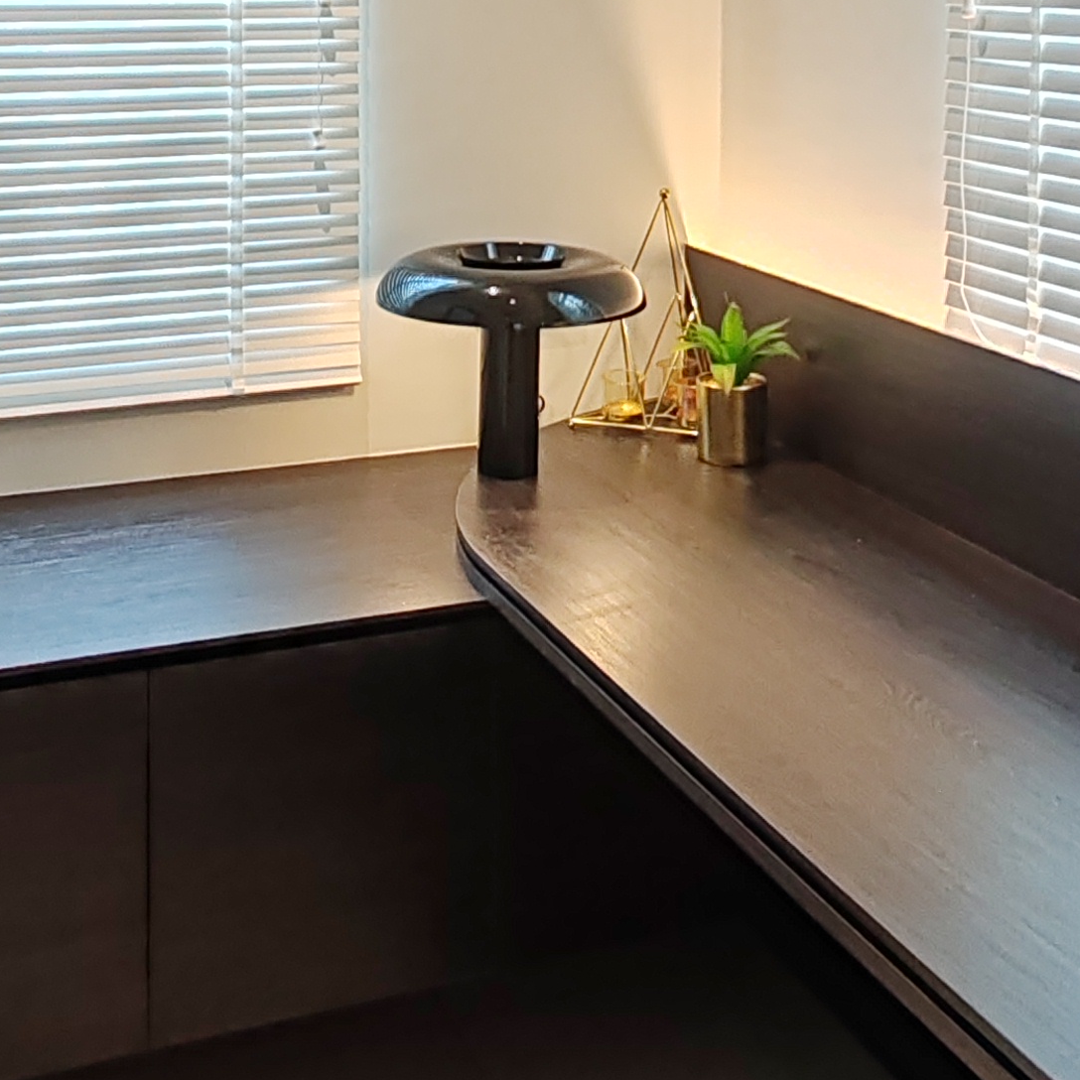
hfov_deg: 32.8
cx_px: 545
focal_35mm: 52
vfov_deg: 30.7
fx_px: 1836
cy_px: 25
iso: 80
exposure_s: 1/33
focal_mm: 1.96
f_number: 2.2
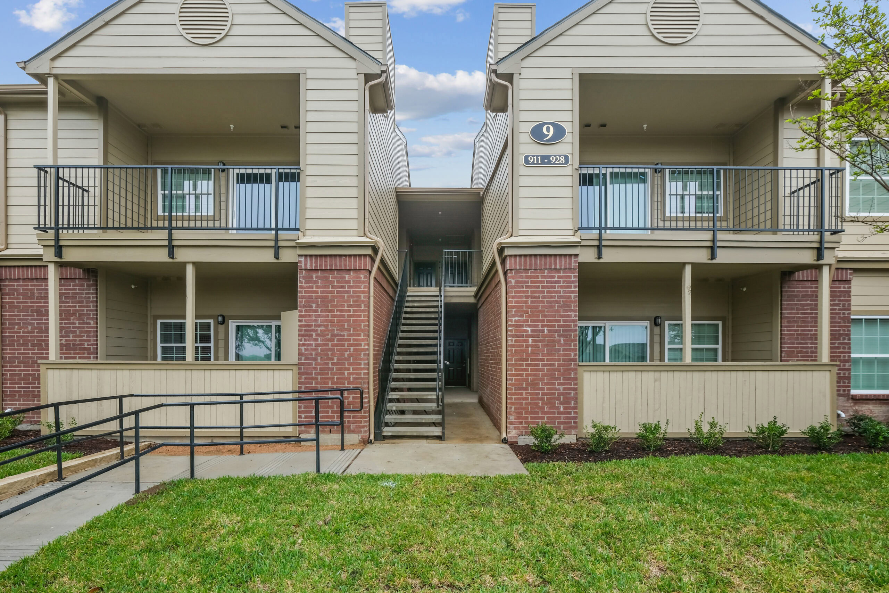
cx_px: 444
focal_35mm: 15
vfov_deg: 77.3
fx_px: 370
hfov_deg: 100.4
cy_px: 296
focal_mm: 10
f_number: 8
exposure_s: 1/45
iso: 160
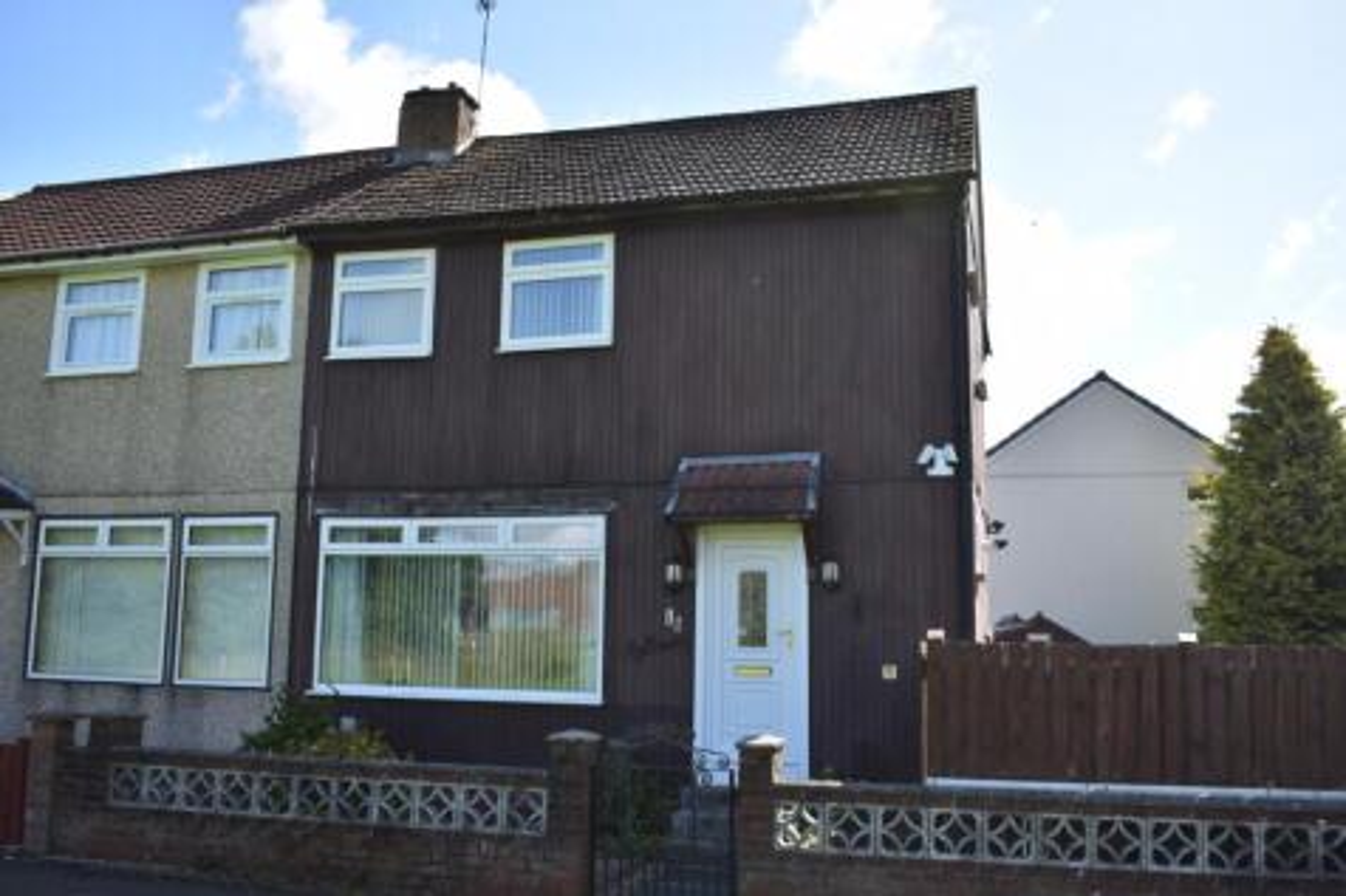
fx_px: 1233
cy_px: 448
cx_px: 673
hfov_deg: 57.2
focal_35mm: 33
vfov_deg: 39.9
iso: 100
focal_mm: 22
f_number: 5
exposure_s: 1/320
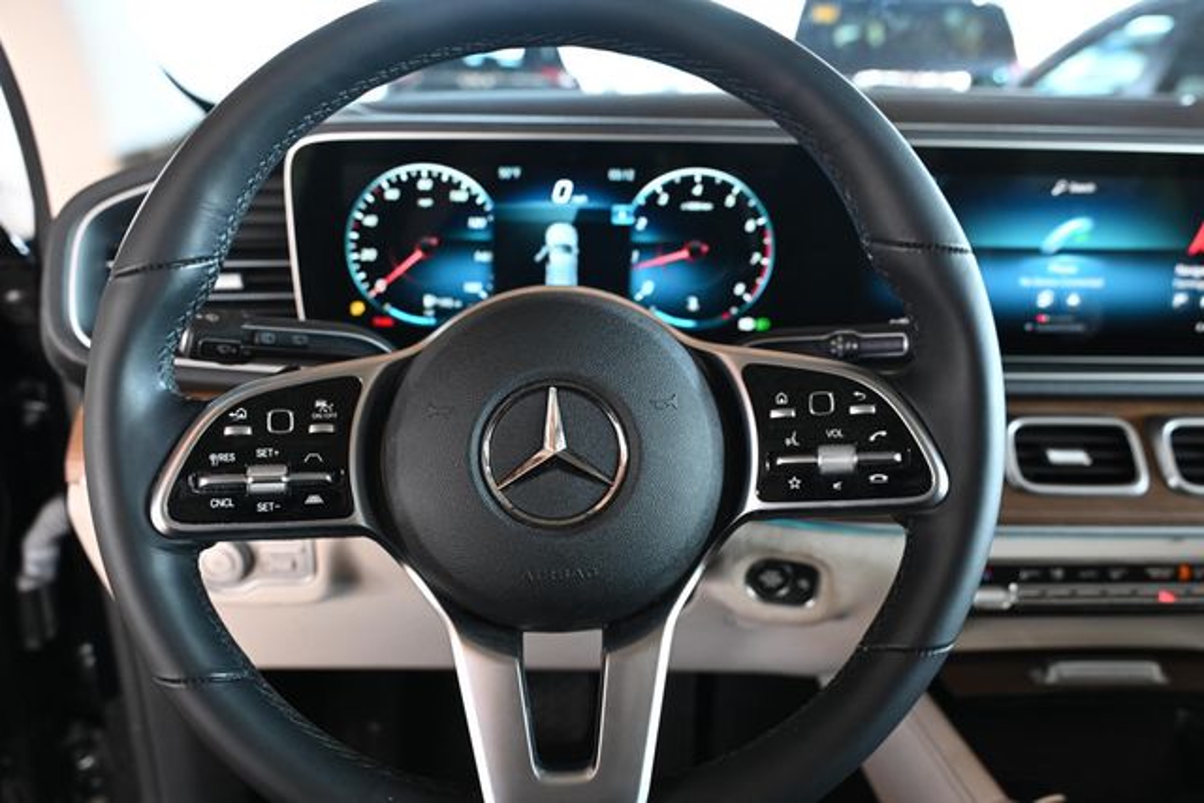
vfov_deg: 46.4
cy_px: 402
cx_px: 602
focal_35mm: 28
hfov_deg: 65.5
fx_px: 937
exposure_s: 1/60
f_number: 5
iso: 1600
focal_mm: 28
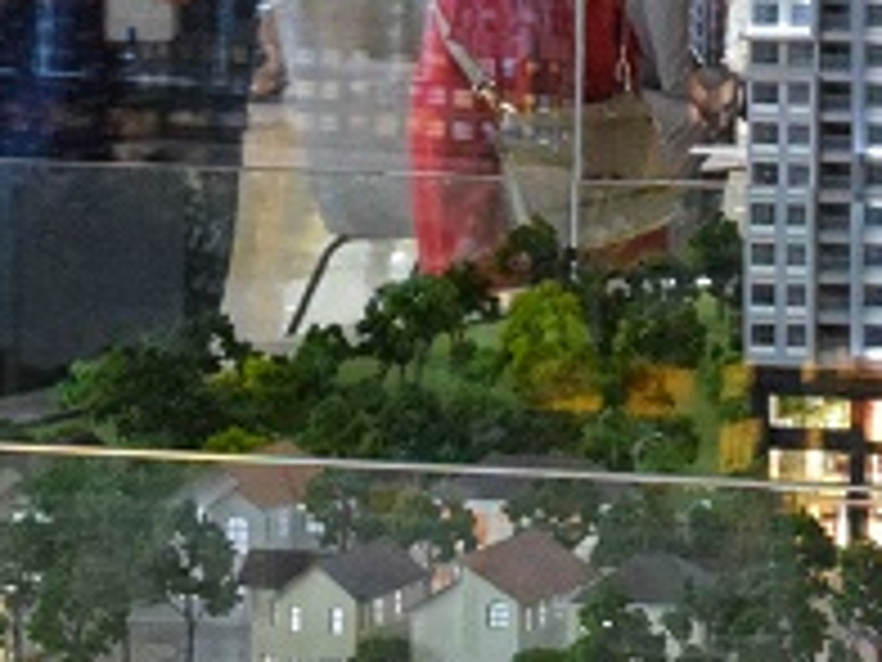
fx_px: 5988
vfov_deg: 6.1
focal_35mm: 235
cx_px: 1809
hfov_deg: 8.0
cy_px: -712
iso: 3200
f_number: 13
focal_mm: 32
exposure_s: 1/125
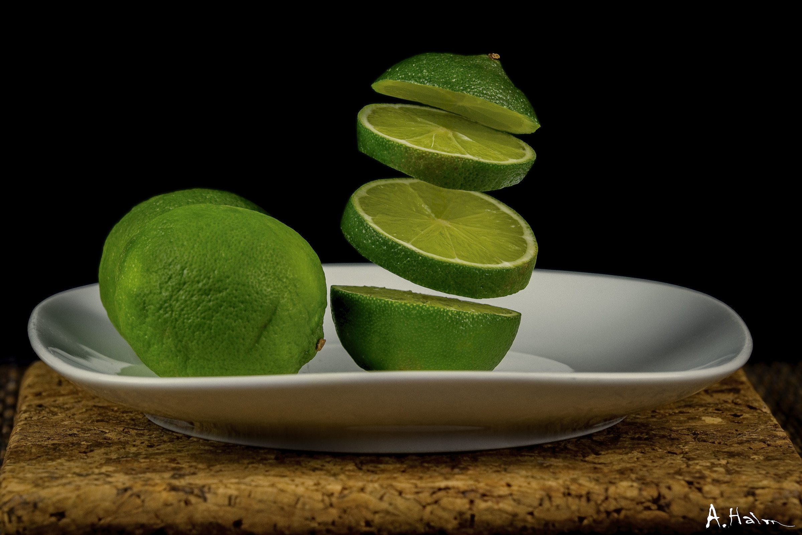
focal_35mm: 147
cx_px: 401
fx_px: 3275
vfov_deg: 9.3
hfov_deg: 14.0
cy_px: 268
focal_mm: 98
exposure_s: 1/6
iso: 100
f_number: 8
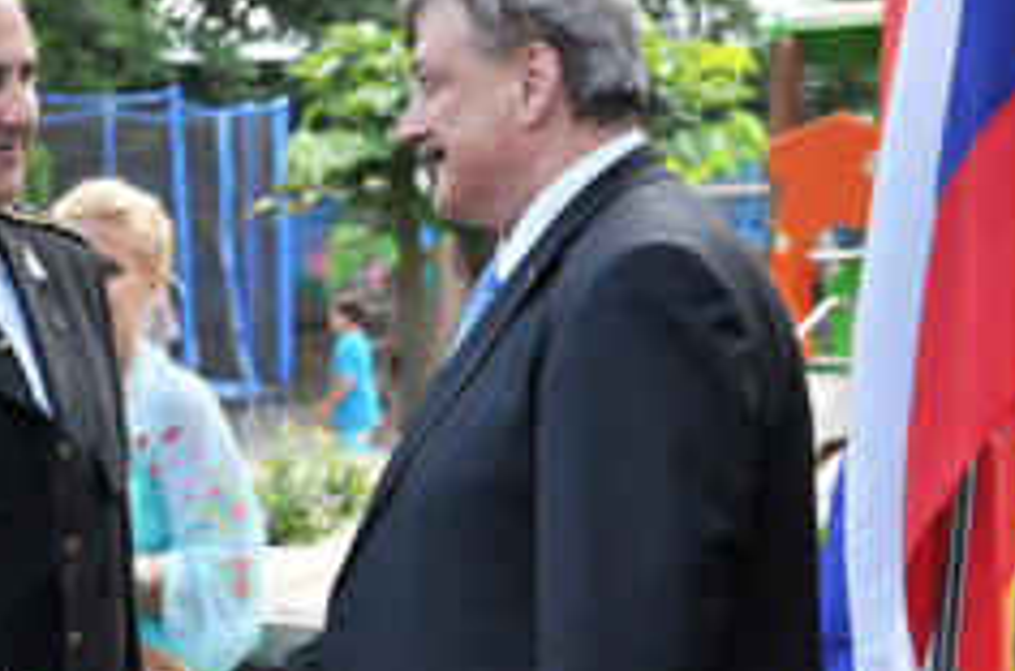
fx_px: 3937
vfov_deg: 9.7
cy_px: 484
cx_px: 125
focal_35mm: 140
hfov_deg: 14.6
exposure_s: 1/250
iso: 1000
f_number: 3.5
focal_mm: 44
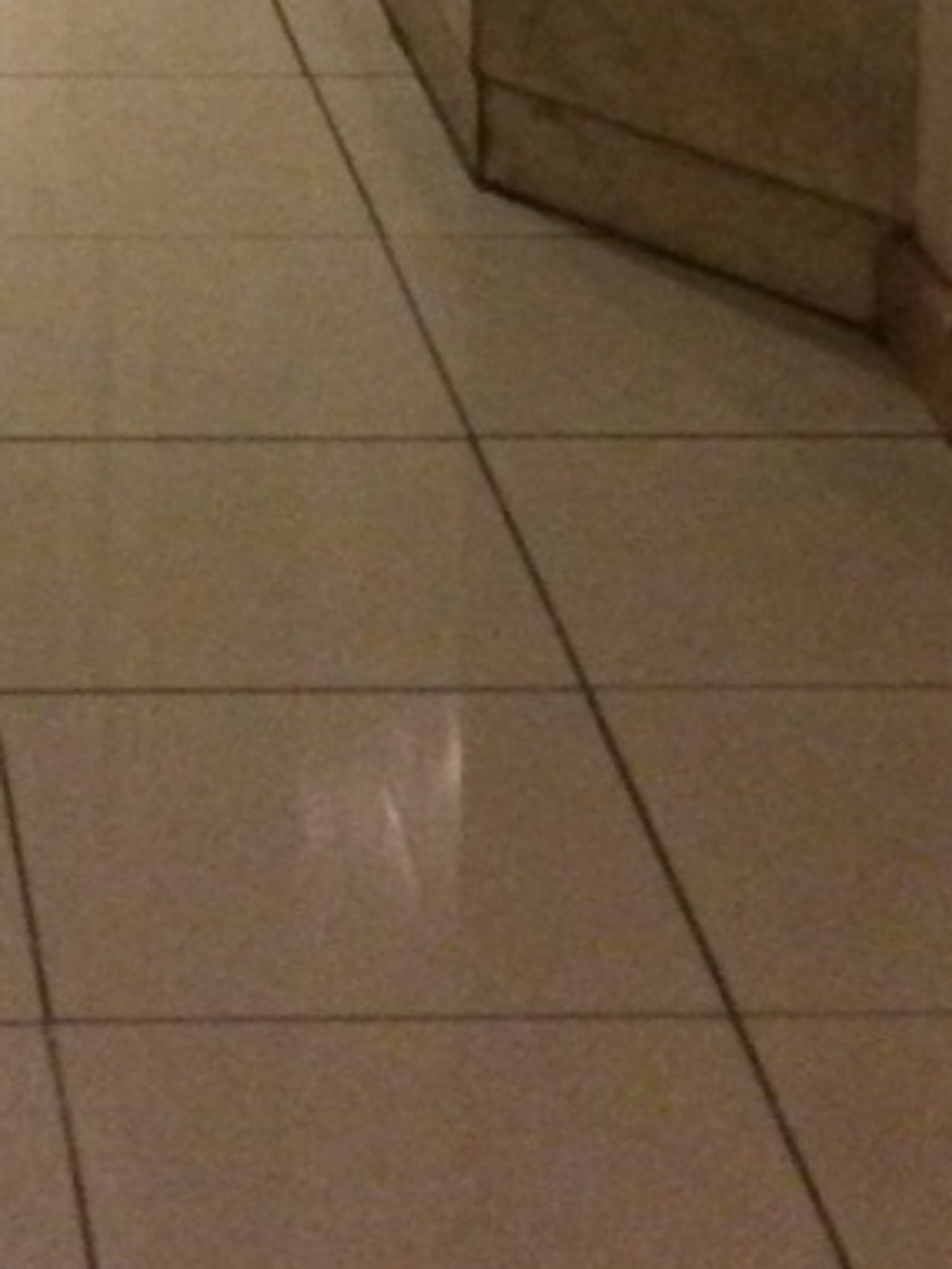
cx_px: -214
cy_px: -1292
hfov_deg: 11.3
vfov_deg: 13.2
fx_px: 4730
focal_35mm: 129
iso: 320
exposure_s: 1/15
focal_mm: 4.12
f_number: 2.2
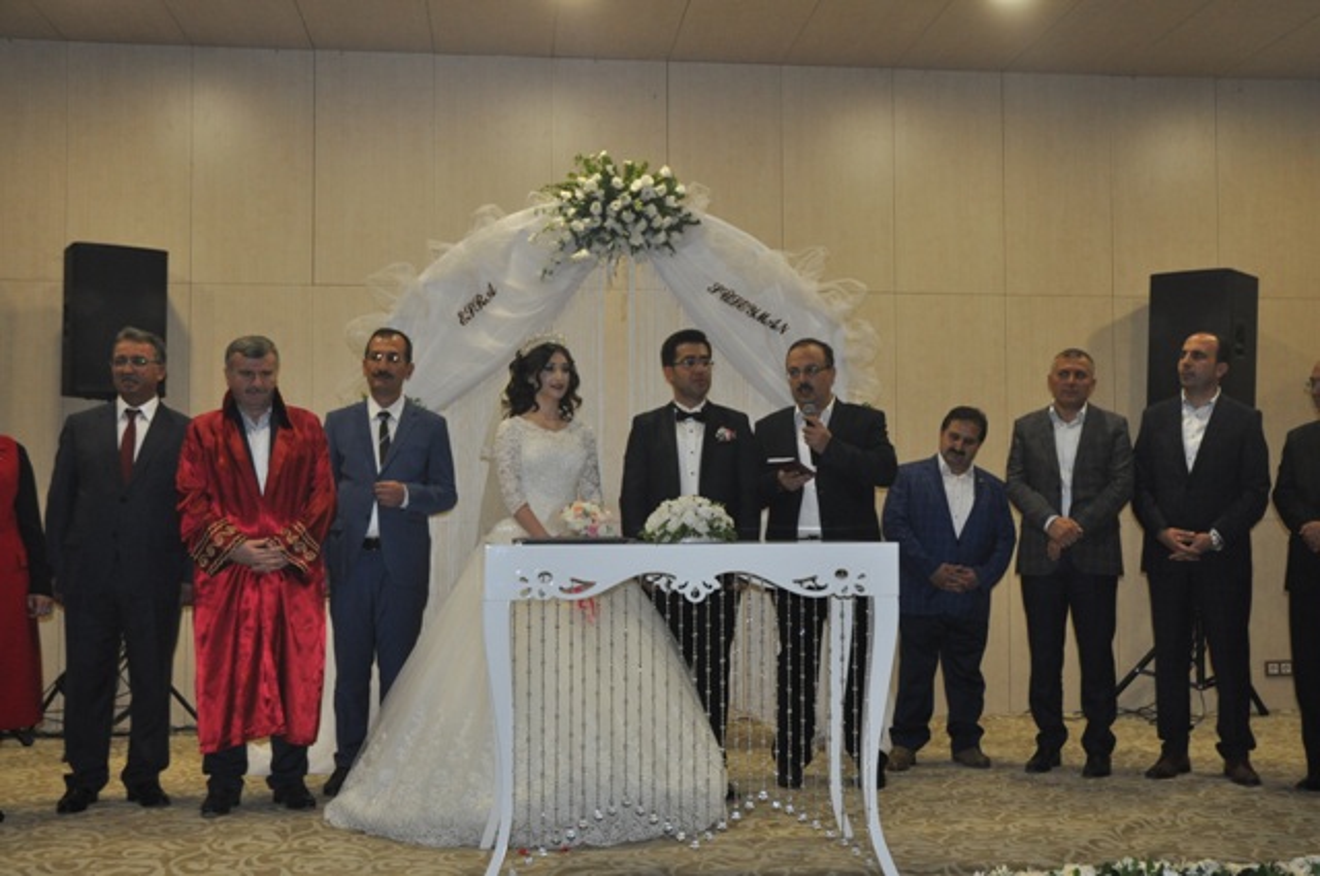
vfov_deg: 32.9
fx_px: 1483
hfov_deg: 48.0
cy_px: 438
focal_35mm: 40
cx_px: 660
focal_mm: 27
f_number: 3.8
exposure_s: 1/60
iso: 800
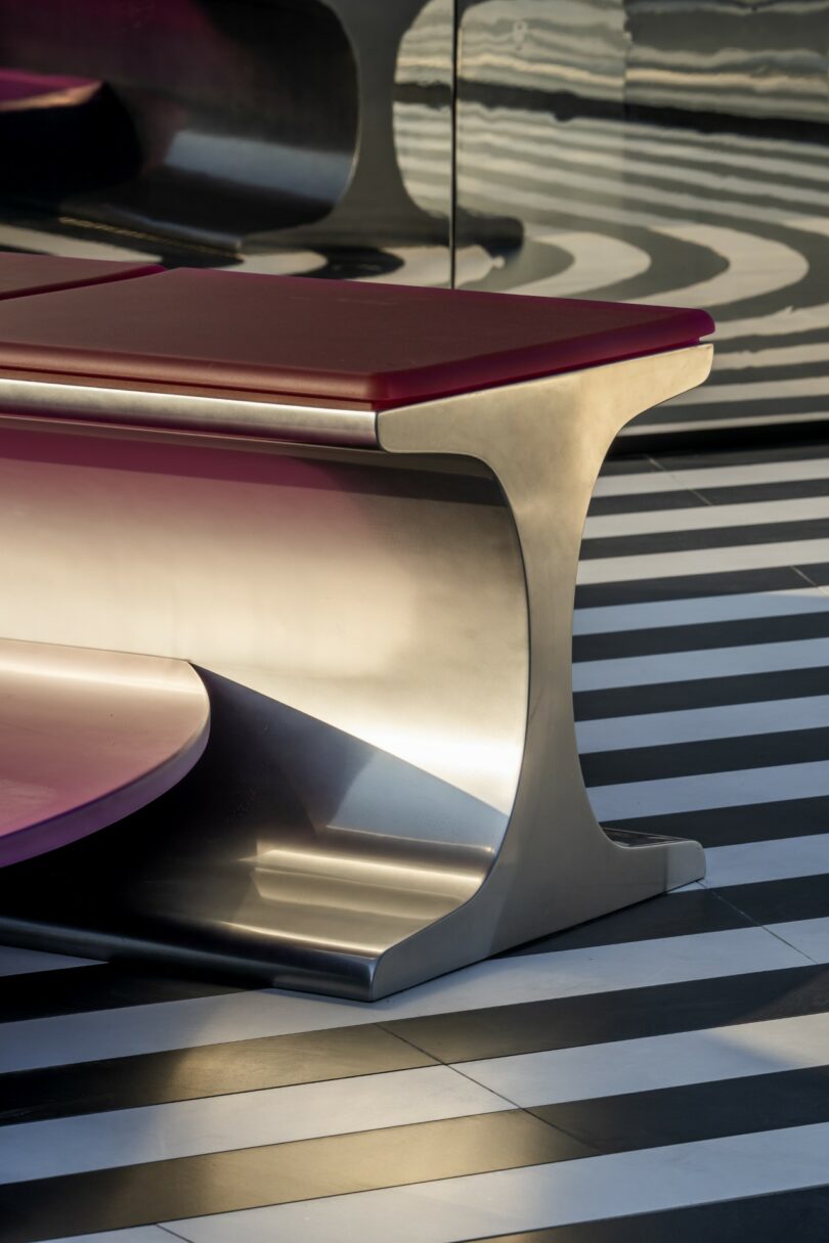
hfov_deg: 8.5
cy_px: 622
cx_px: 414
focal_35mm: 161
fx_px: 5561
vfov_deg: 12.8
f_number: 11
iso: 100
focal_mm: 161
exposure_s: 1/200
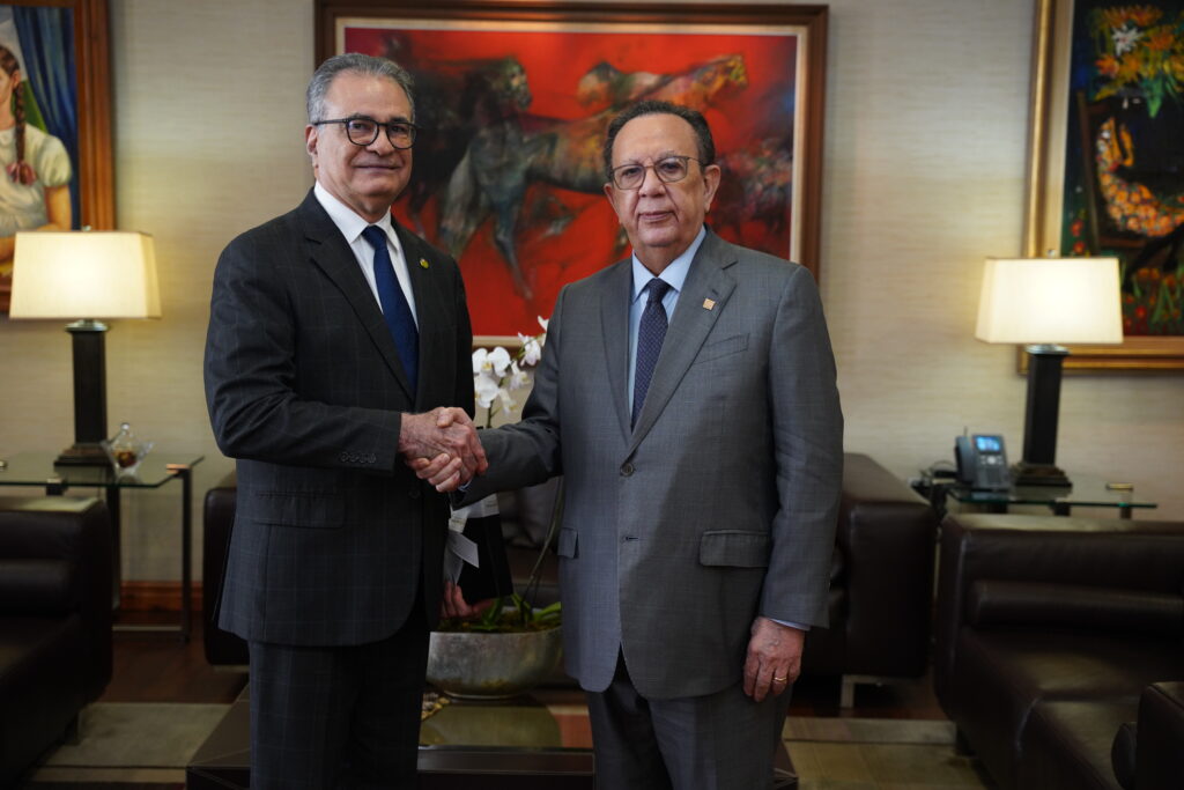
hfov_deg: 42.0
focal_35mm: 47
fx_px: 1543
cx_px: 592
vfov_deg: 28.7
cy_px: 395
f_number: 3.5
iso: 1600
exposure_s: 1/125
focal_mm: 46.9
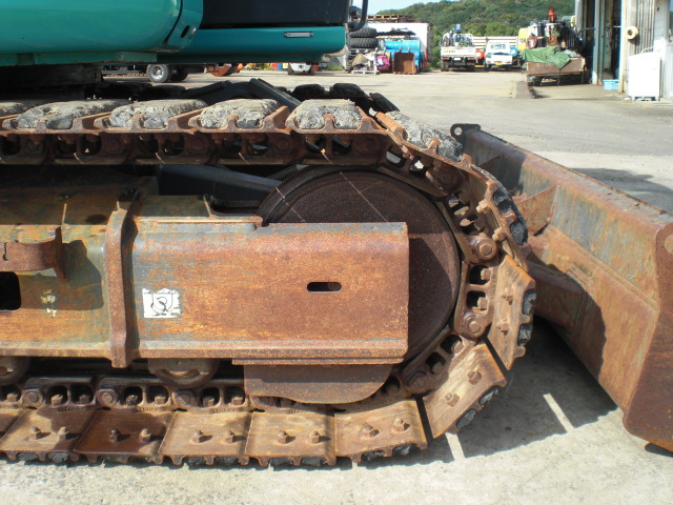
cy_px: 252
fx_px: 739
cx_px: 336
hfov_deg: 49.0
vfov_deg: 37.7
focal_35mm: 38
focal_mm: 6.3
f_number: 5.6
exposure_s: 1/200
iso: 64
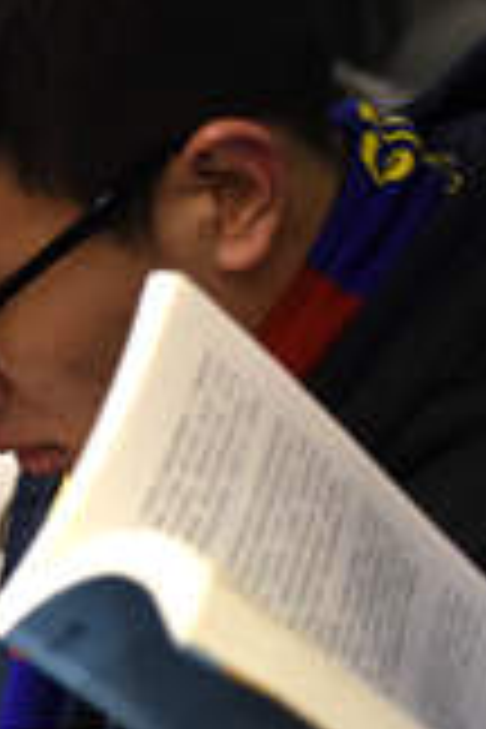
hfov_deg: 5.3
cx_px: -180
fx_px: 5244
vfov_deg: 7.9
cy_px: 558
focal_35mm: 259
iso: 1600
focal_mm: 70
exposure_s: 1/200
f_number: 2.8
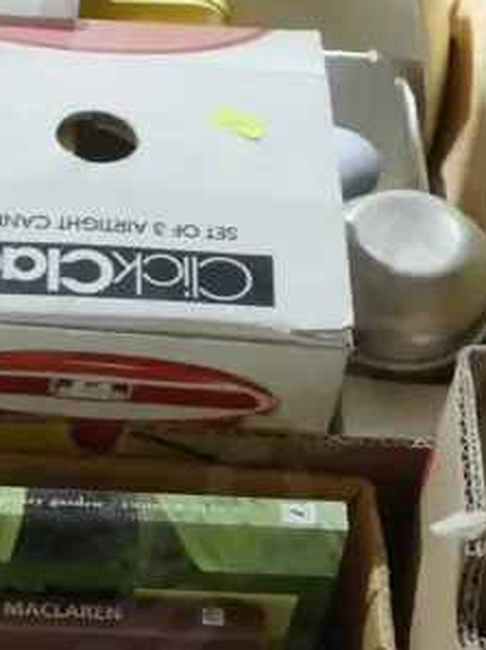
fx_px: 2193
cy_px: 1045
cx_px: -162
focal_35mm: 117
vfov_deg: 15.3
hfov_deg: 12.2
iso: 3200
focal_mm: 17
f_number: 10
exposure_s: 1/13
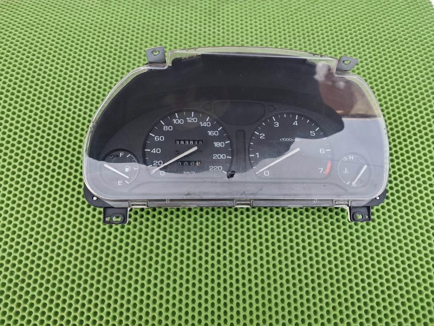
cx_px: 217
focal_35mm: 23
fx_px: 288
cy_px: 163
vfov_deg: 58.9
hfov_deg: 73.9
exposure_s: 1/104
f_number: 1.6
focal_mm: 6.55
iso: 50
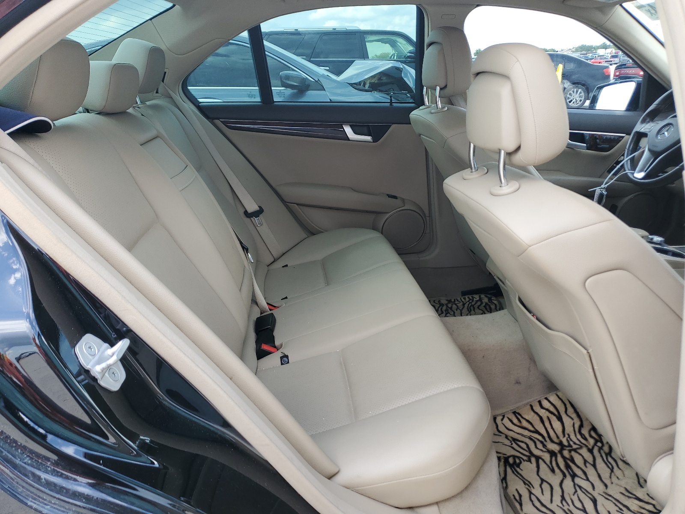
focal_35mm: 26
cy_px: 257
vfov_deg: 53.1
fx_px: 515
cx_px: 342
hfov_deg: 67.3
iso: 50
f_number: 1.5
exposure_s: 1/263
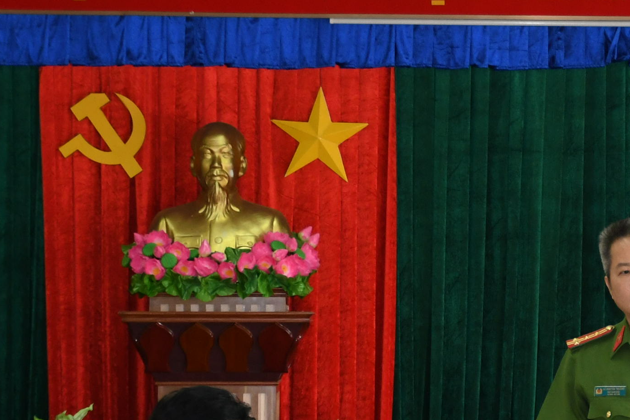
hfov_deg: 11.3
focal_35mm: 181
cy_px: 337
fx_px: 3168
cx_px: 625
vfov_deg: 7.6
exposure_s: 1/200
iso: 1250
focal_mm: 40
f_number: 4.5
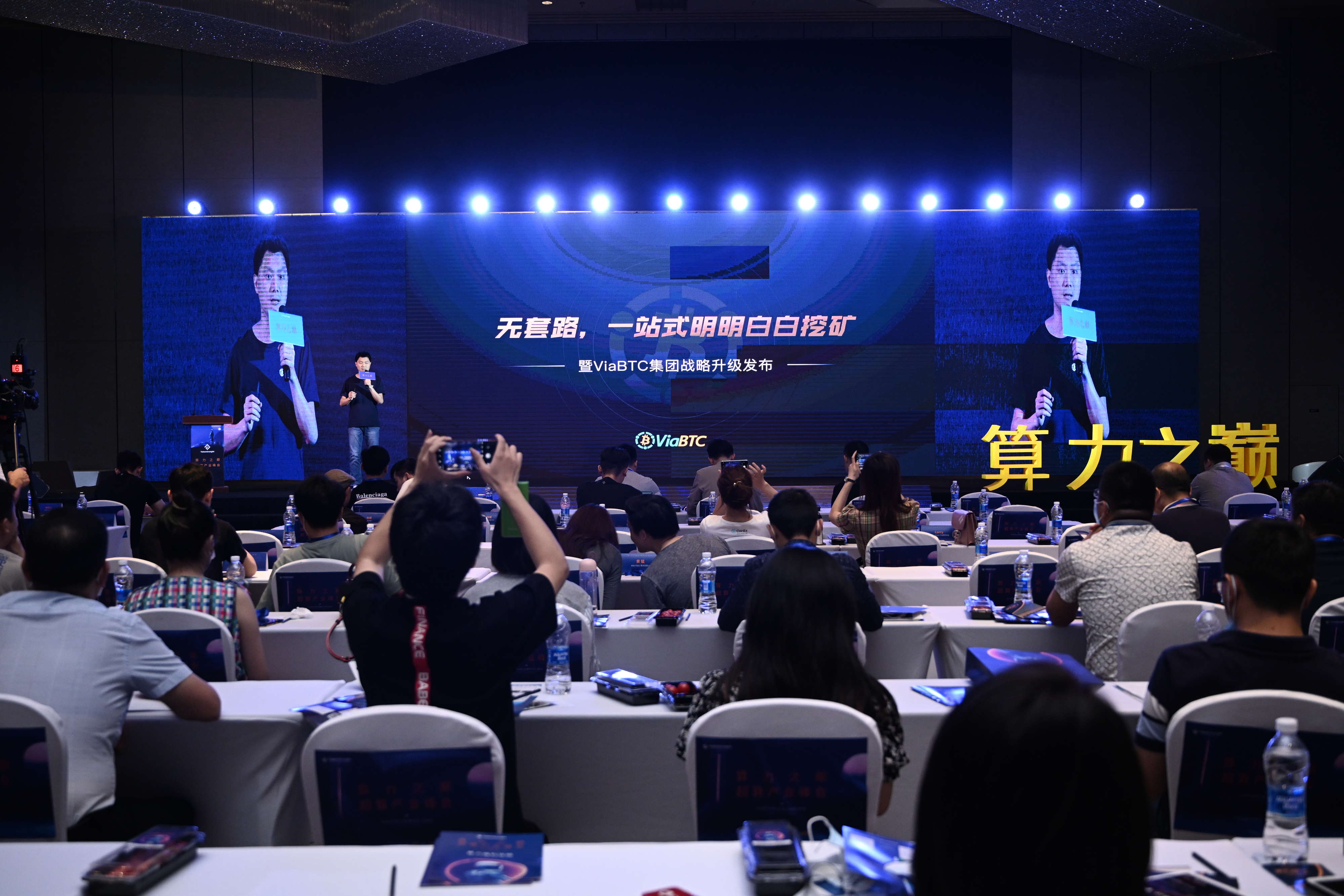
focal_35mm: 39
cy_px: 448
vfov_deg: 34.2
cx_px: 672
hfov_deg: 49.6
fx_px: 1456
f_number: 4
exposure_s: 1/320
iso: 2000
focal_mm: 39
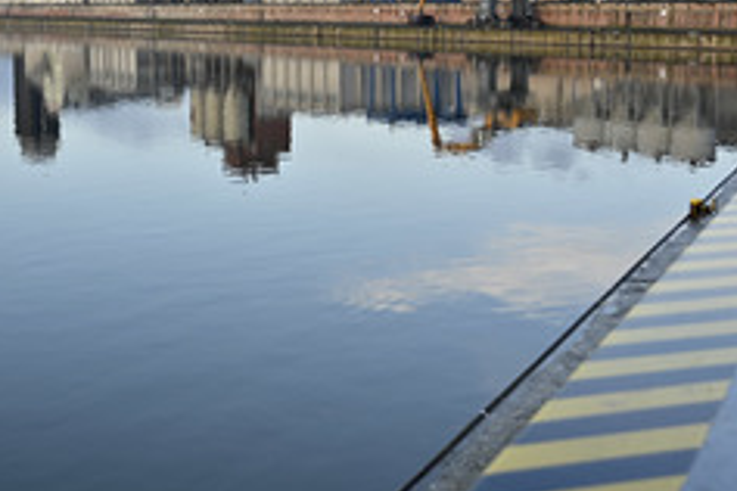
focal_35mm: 60
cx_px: 197
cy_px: 121
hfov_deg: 32.9
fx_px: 1227
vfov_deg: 22.4
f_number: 2.8
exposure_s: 1/500
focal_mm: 31.5
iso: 80
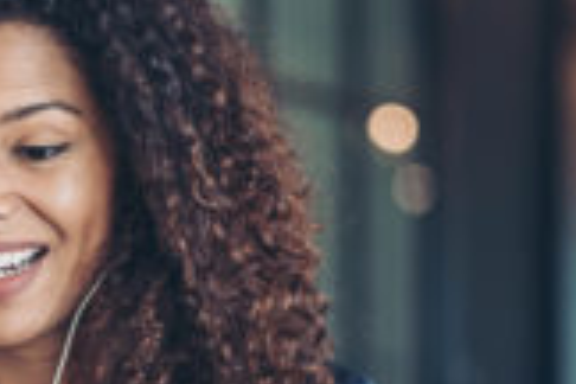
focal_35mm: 193
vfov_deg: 7.0
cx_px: 80
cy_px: 539
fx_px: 3088
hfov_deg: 10.6
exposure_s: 1/400
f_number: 1.4
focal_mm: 50
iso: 400
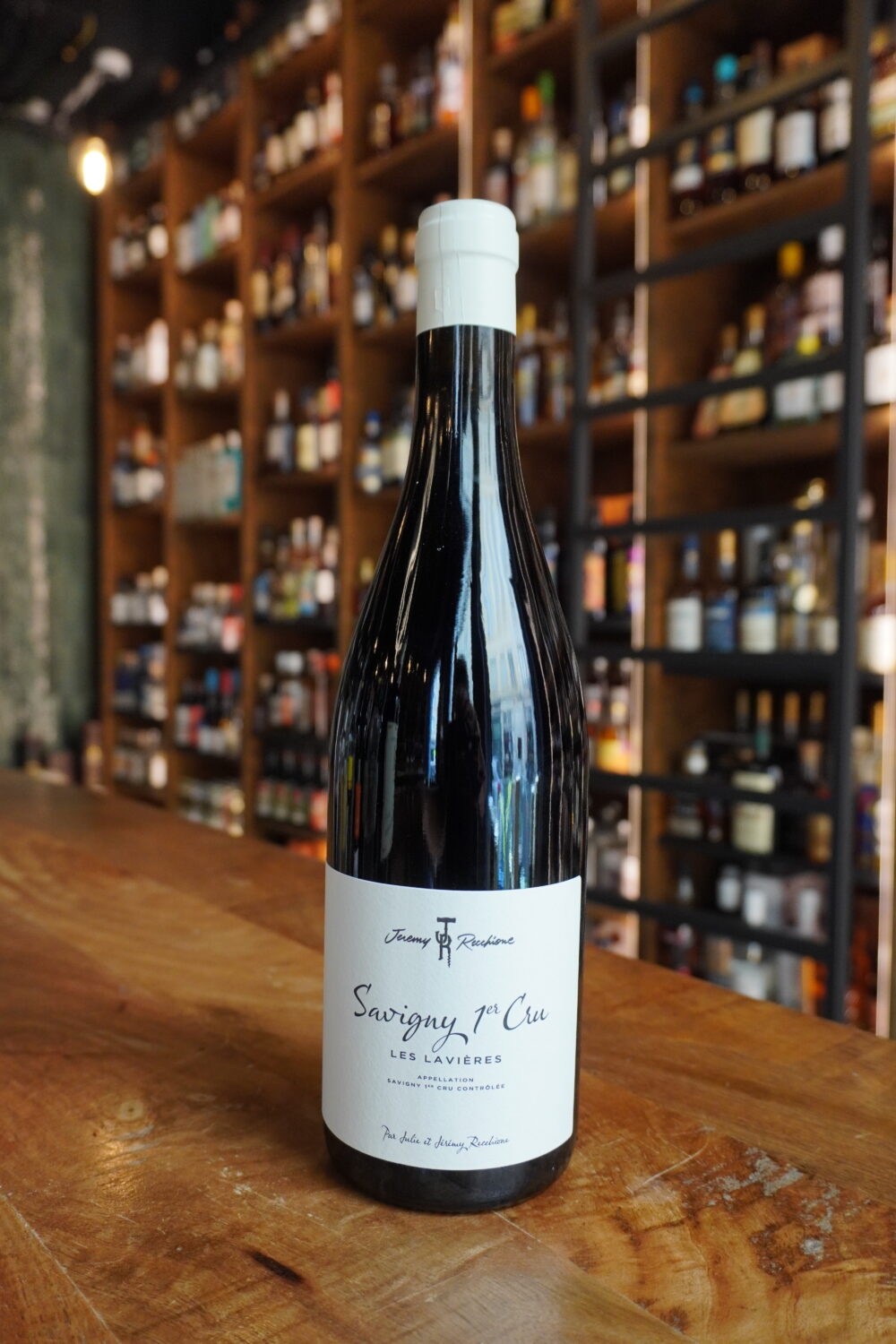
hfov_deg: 45.7
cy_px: 672
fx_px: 1064
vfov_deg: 64.6
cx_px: 448
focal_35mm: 28
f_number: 4.5
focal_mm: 19
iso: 1000
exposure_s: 1/200
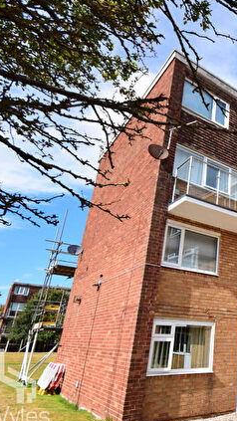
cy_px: 229
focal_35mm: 26
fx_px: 290
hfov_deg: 37.4
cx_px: 259
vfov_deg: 71.7
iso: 100
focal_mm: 10
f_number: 10
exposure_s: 1/200
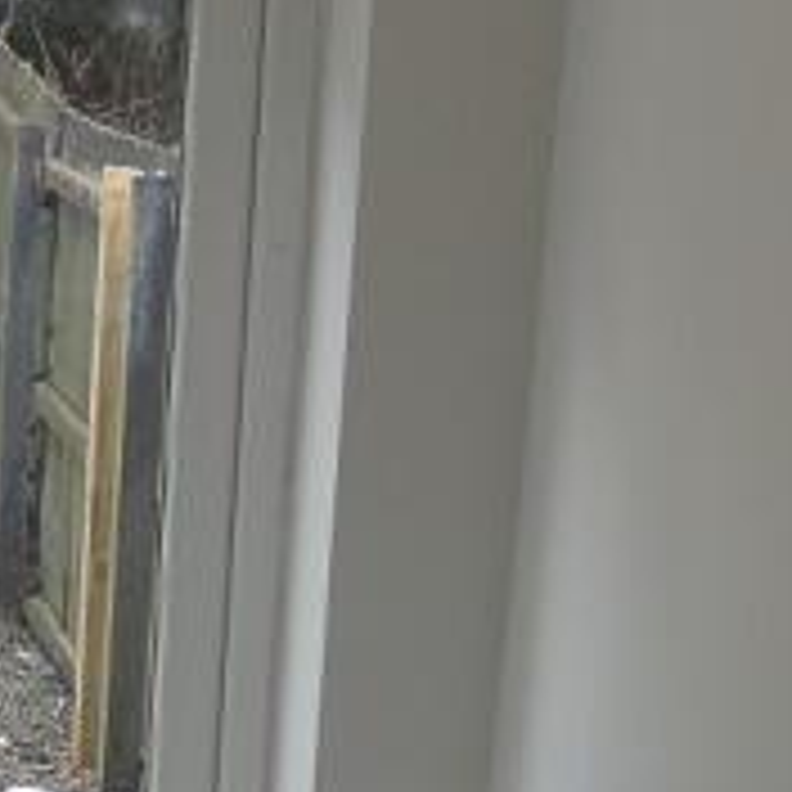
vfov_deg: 15.6
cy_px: 1179
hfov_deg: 16.3
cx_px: -126
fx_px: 2666
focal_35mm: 103
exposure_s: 1/100
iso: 80
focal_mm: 3.6
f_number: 2.8
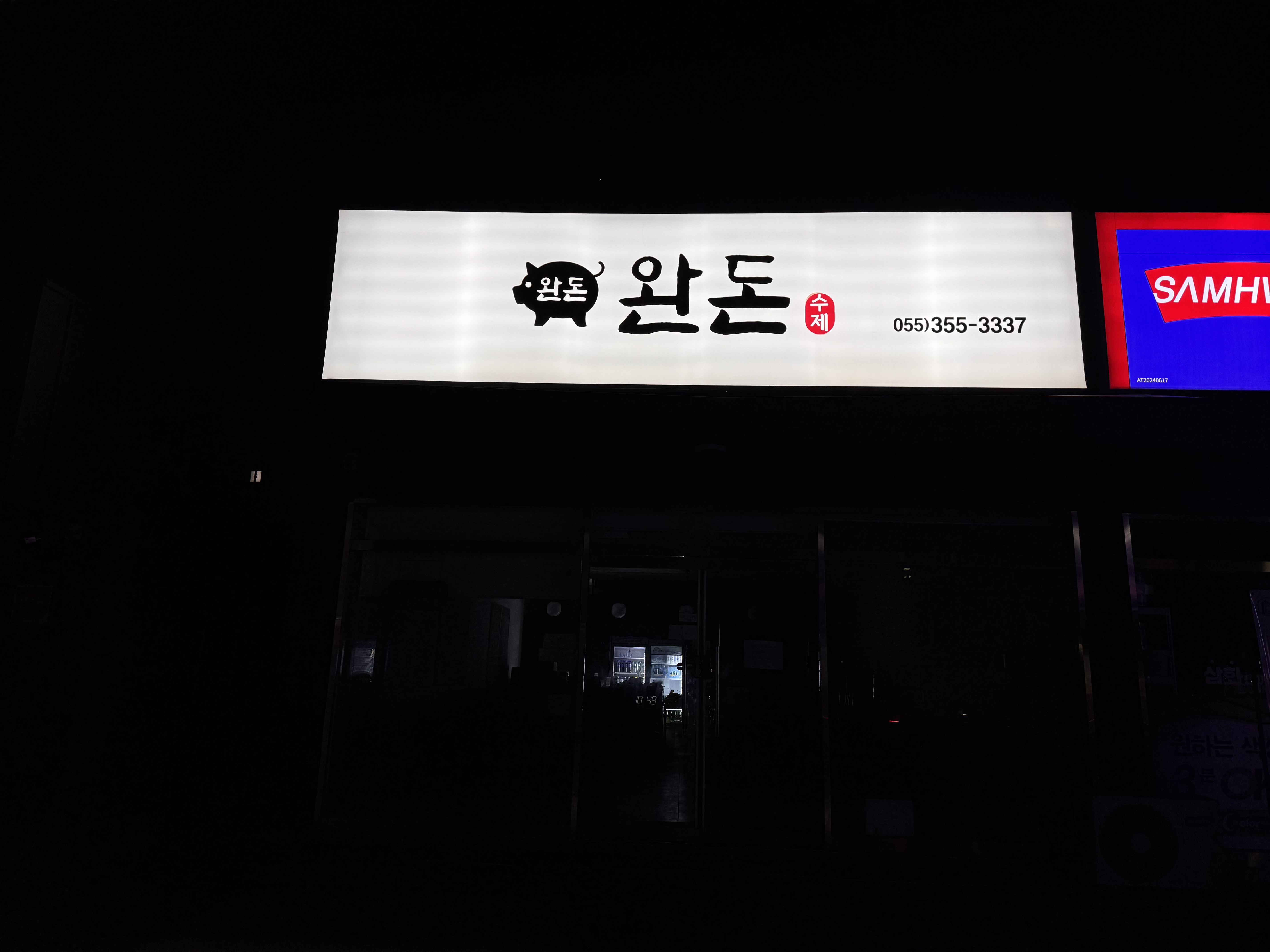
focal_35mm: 24
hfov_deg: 71.6
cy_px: 476
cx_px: 635
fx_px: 881
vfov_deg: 56.8
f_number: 1.78
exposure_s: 1/419
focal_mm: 6.76
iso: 80
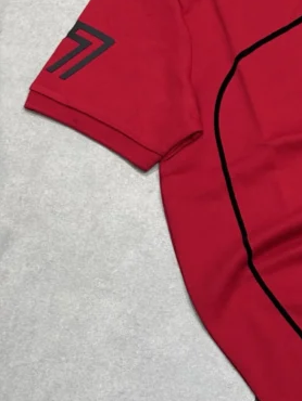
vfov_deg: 16.3
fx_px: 1406
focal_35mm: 121
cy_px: 154
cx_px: 379
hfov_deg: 12.0
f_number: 1.78
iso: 64
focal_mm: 6.76
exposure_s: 1/72
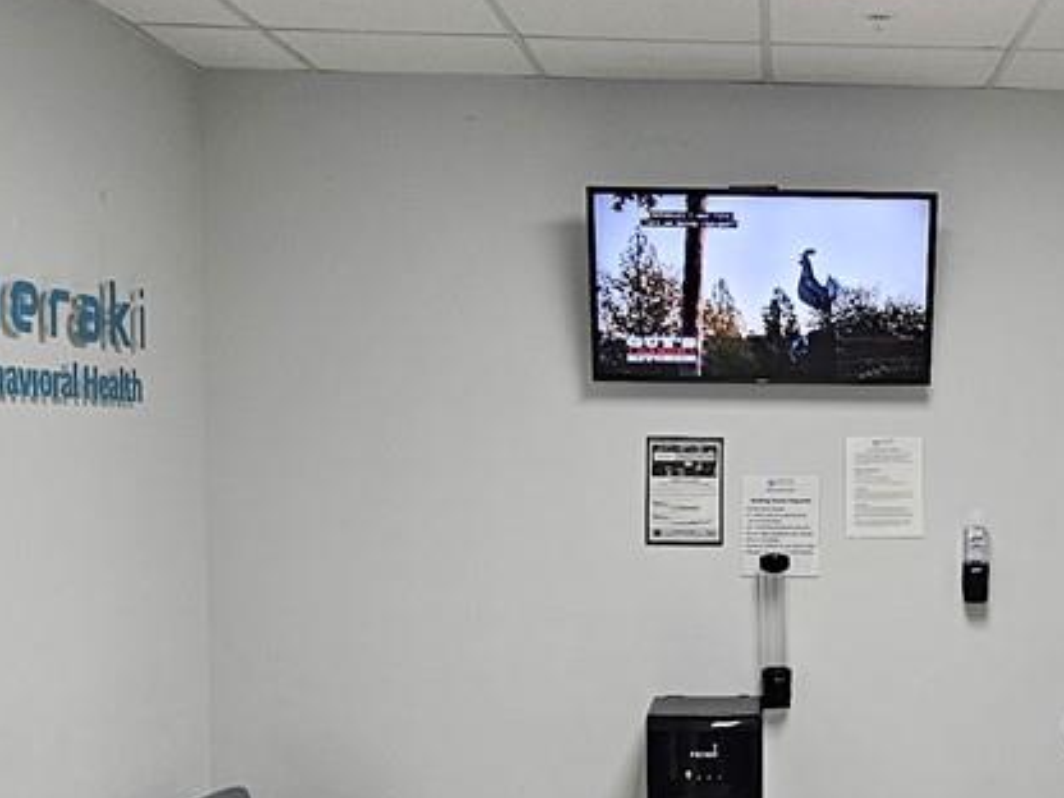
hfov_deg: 36.7
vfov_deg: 28.7
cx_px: 872
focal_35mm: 50
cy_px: 601
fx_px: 1537
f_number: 2.2
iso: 100
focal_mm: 2.2
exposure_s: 1/60
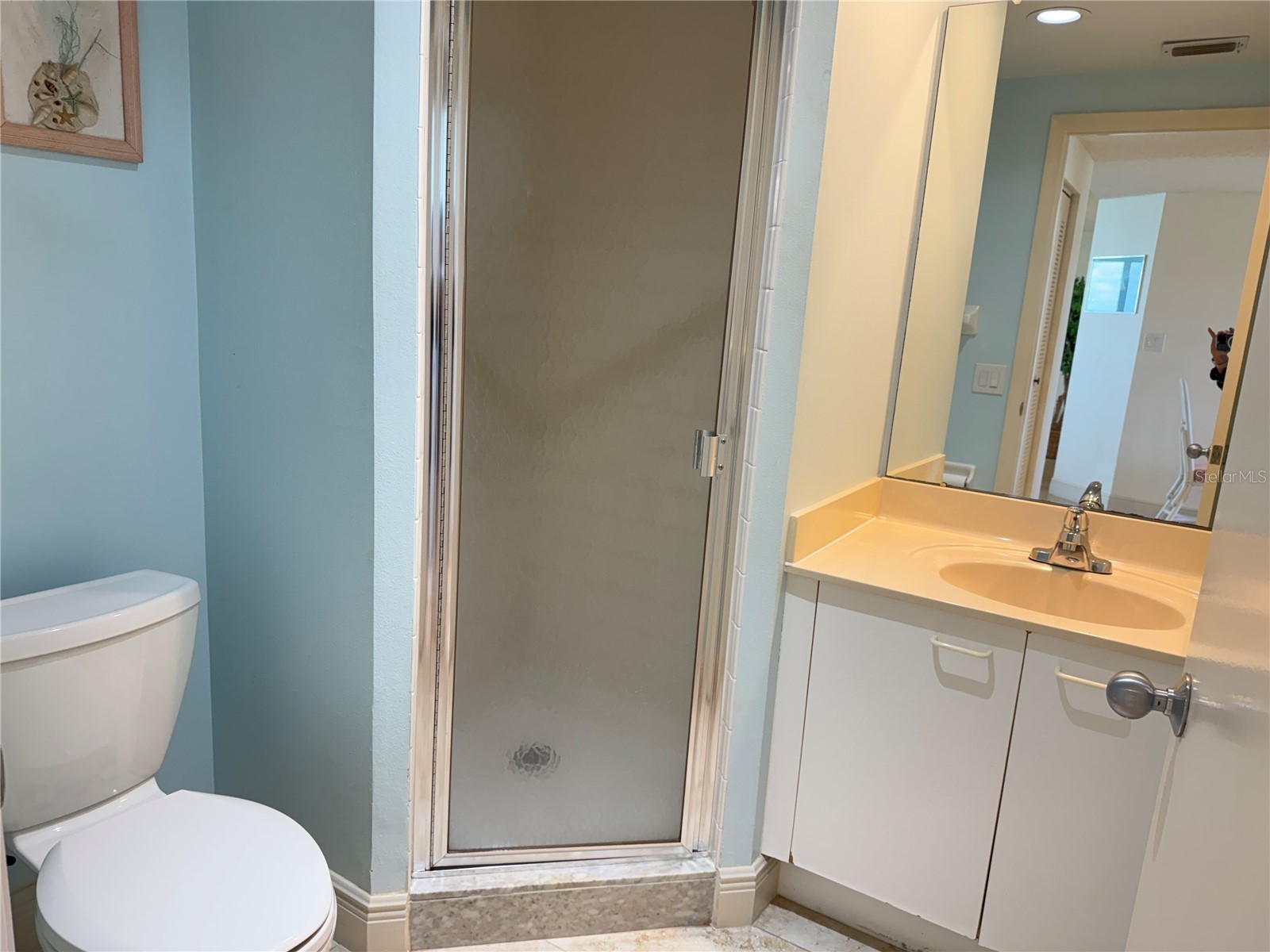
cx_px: 635
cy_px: 476
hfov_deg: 71.6
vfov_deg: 56.8
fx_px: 881
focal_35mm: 24
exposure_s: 1/120
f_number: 1.78
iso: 125
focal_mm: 6.76
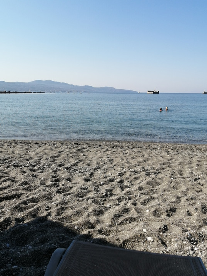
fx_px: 231
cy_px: 127
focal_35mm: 29
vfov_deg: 61.6
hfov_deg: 48.2
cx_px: 110
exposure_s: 1/1330
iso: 50
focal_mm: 3.62
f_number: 1.8
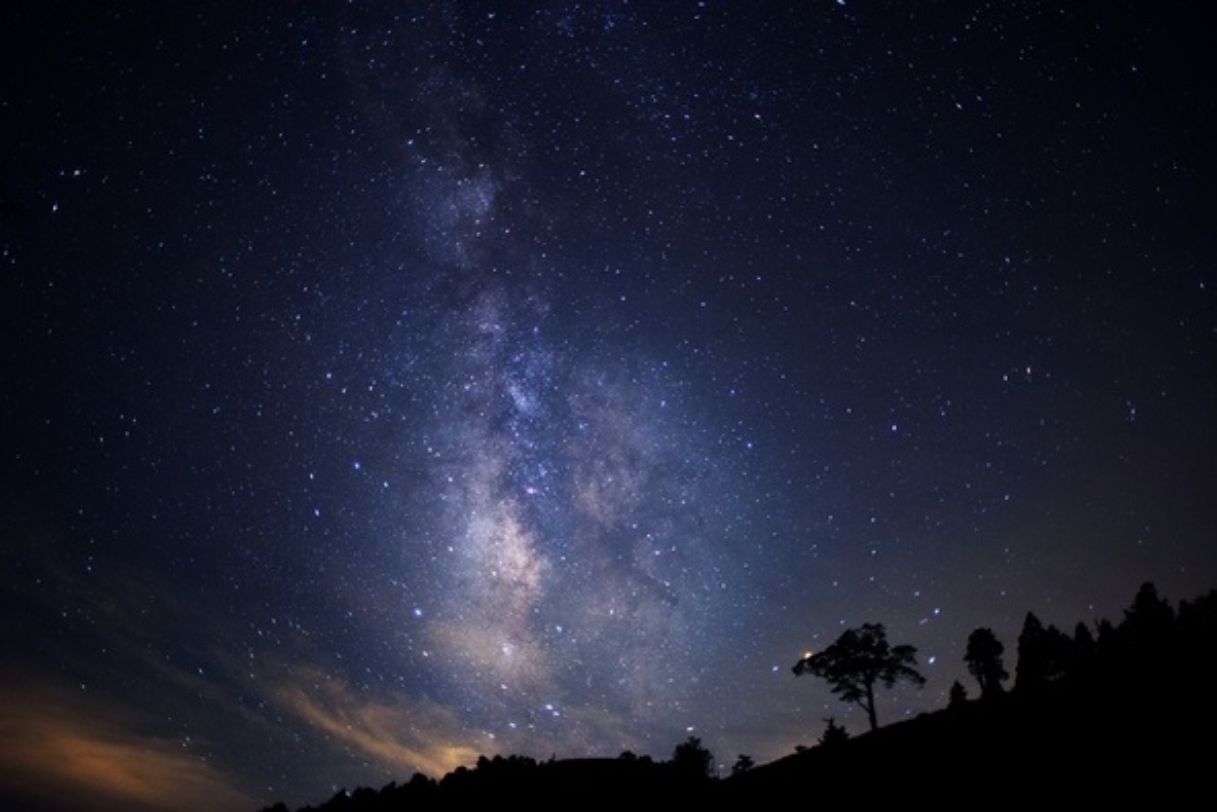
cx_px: 608
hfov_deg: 73.7
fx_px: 811
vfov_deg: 53.2
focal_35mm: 24
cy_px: 406
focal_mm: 24
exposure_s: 12
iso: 3200
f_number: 1.8
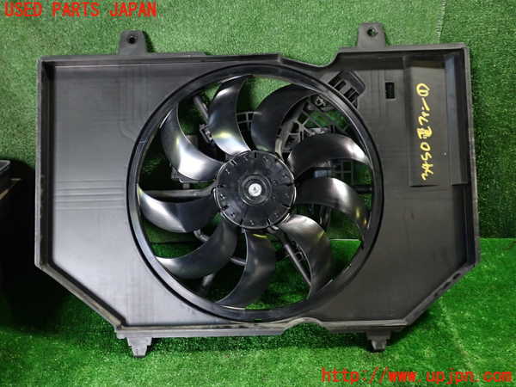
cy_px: 194
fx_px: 447
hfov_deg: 60.0
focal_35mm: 30
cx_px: 258
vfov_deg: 46.8
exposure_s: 1/30
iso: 320
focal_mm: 5.4
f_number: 2.3
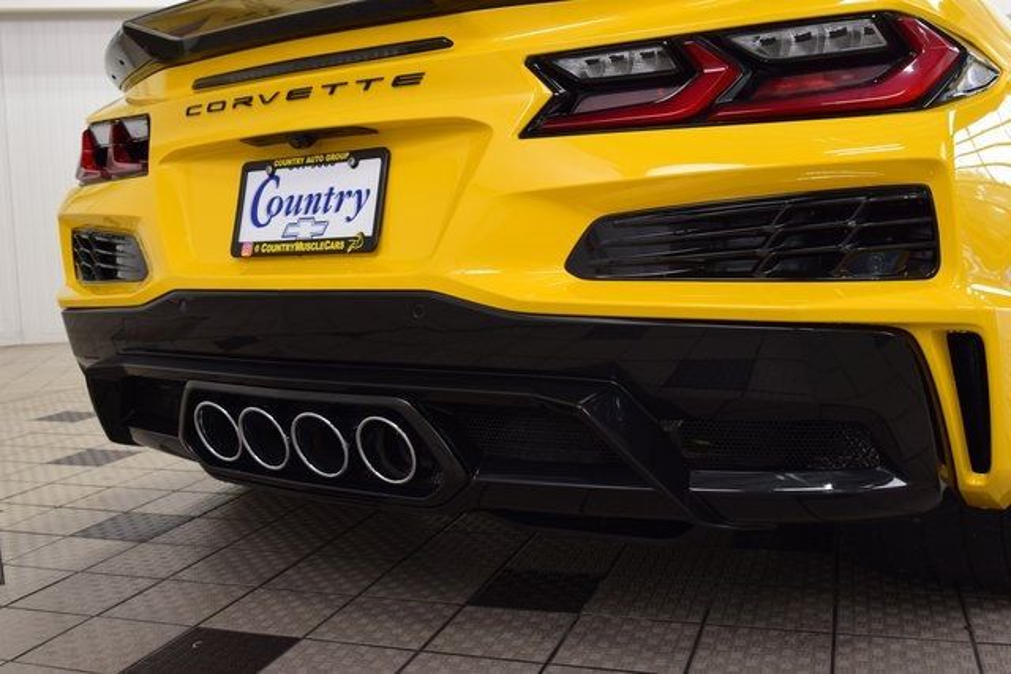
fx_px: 1011
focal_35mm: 36
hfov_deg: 53.1
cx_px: 506
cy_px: 337
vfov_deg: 36.9
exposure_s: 1/30
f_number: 7.1
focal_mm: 24
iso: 720
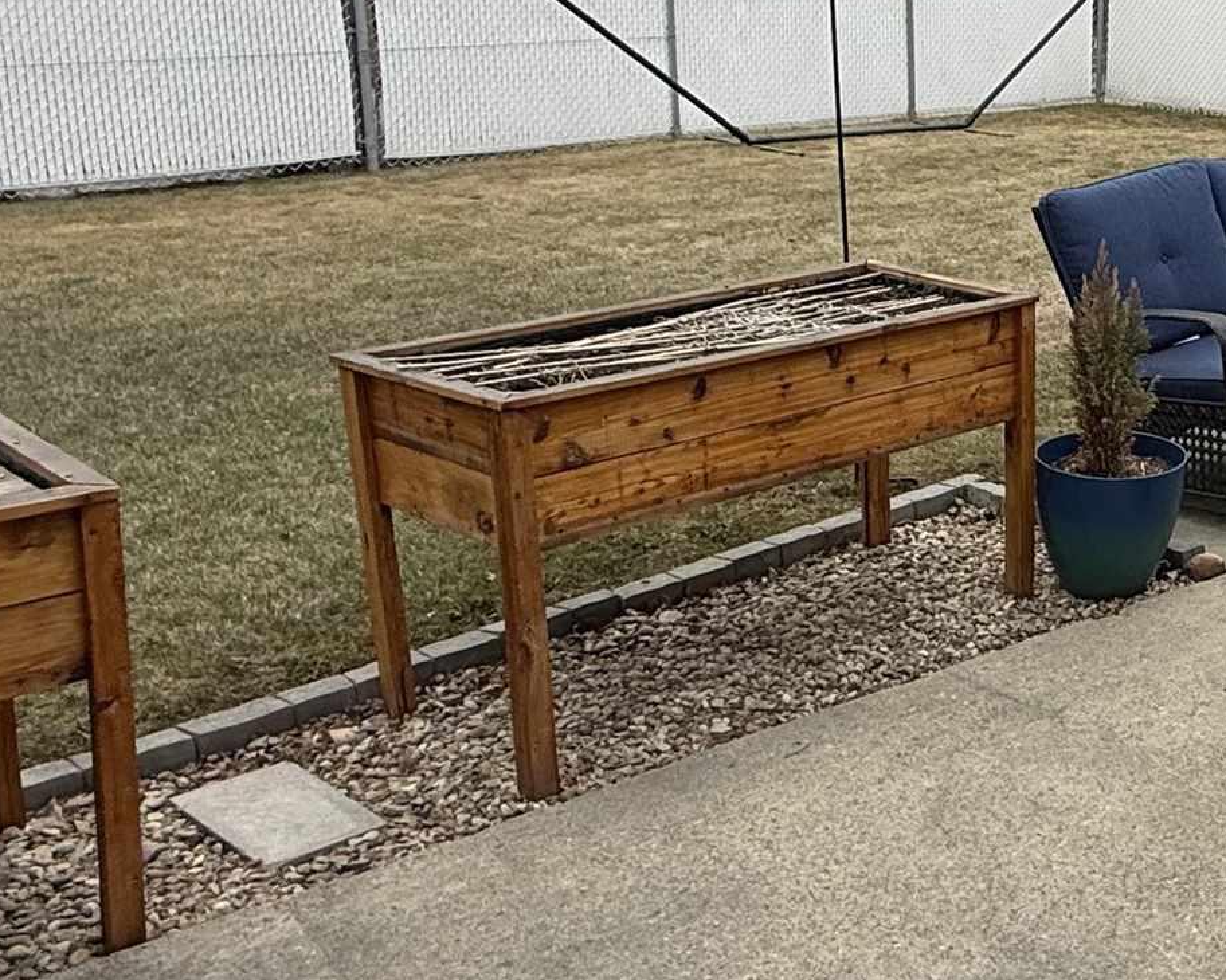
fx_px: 1669
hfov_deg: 33.4
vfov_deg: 32.1
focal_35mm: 46
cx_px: 1448
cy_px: 243
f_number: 2.2
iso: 50
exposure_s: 1/1211
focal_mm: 2.22
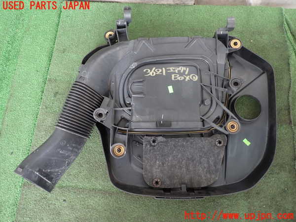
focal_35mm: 25
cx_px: 148
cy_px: 111
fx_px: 214
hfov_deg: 69.4
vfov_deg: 54.9
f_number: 2
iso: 200
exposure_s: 1/40
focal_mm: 4.5
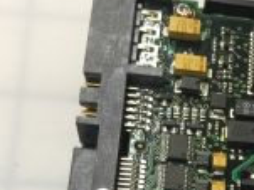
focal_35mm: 115
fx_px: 843
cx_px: 382
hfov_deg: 15.7
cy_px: 325
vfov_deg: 12.0
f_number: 2.2
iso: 50
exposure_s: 1/30
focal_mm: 4.15
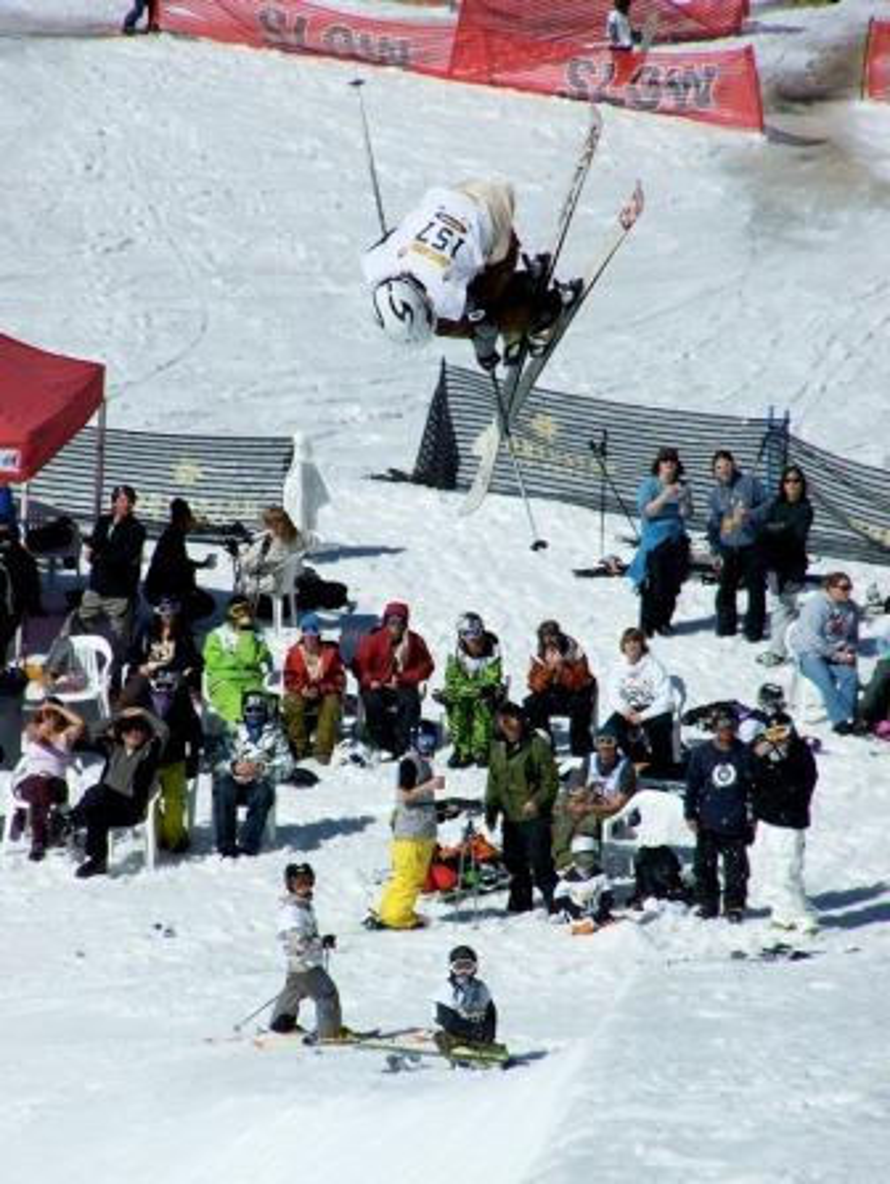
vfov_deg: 5.2
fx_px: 13008
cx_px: 445
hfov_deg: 3.9
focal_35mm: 380
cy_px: 592
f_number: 7.1
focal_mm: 63
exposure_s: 1/1250
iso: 80
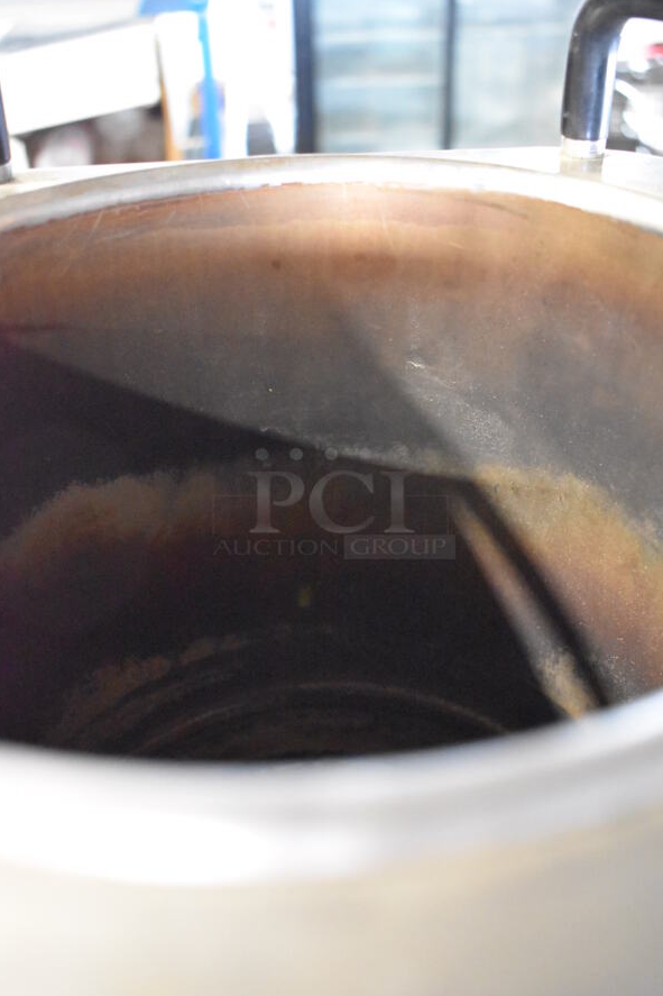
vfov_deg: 55.8
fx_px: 940
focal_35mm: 34
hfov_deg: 38.9
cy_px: 500
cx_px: 331
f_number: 3.8
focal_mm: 22
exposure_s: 1/100
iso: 12800
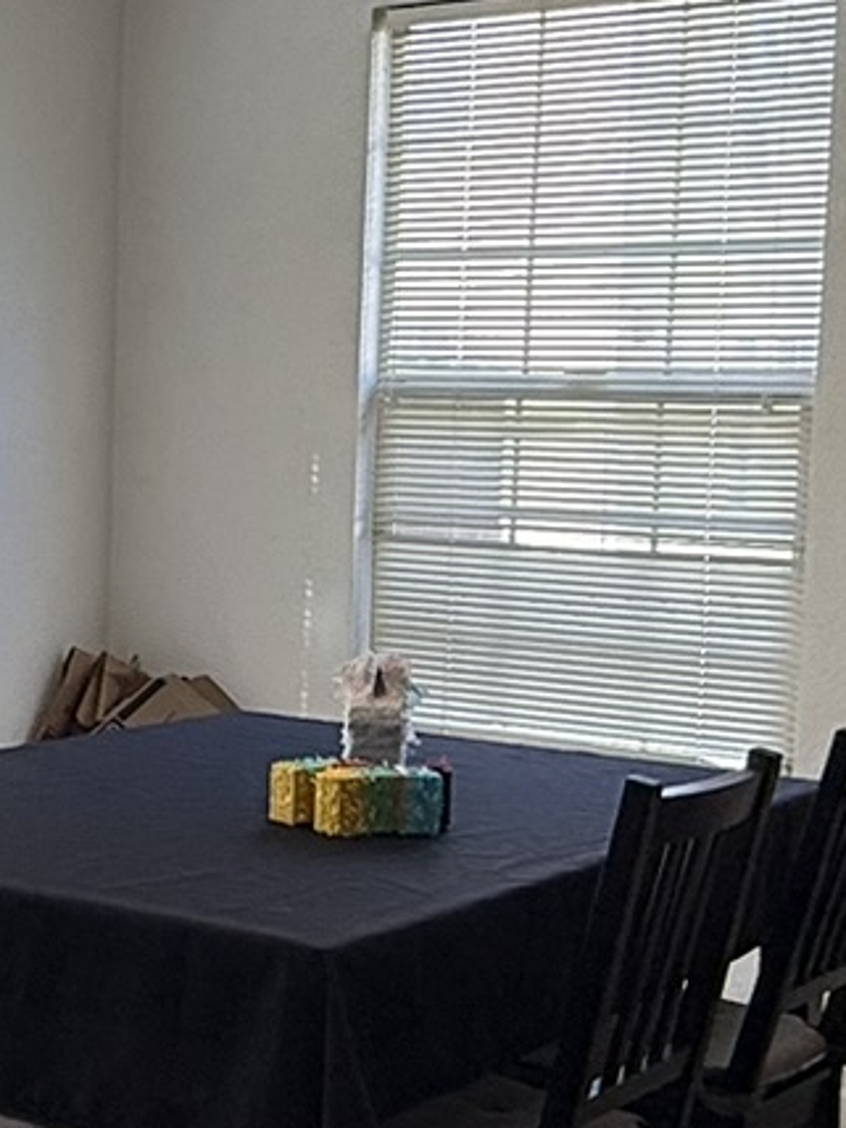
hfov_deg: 21.1
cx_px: -29
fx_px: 2183
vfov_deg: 29.0
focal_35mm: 67
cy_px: 619
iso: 50
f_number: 2.2
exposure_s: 1/182
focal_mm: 2.22
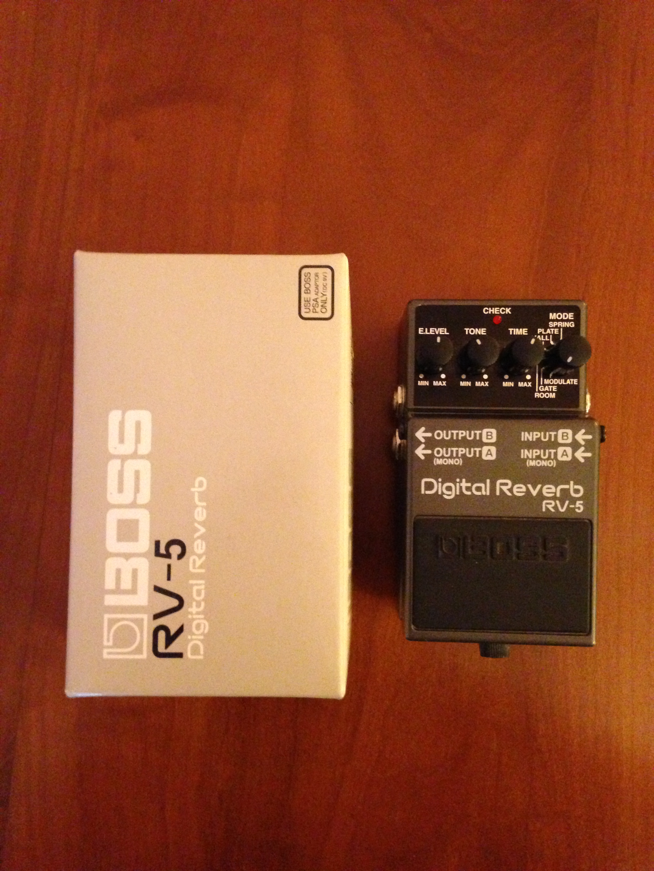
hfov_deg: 42.9
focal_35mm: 33
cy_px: 436
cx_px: 327
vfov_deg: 55.4
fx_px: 831
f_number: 2.4
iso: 800
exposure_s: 1/15
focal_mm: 4.13
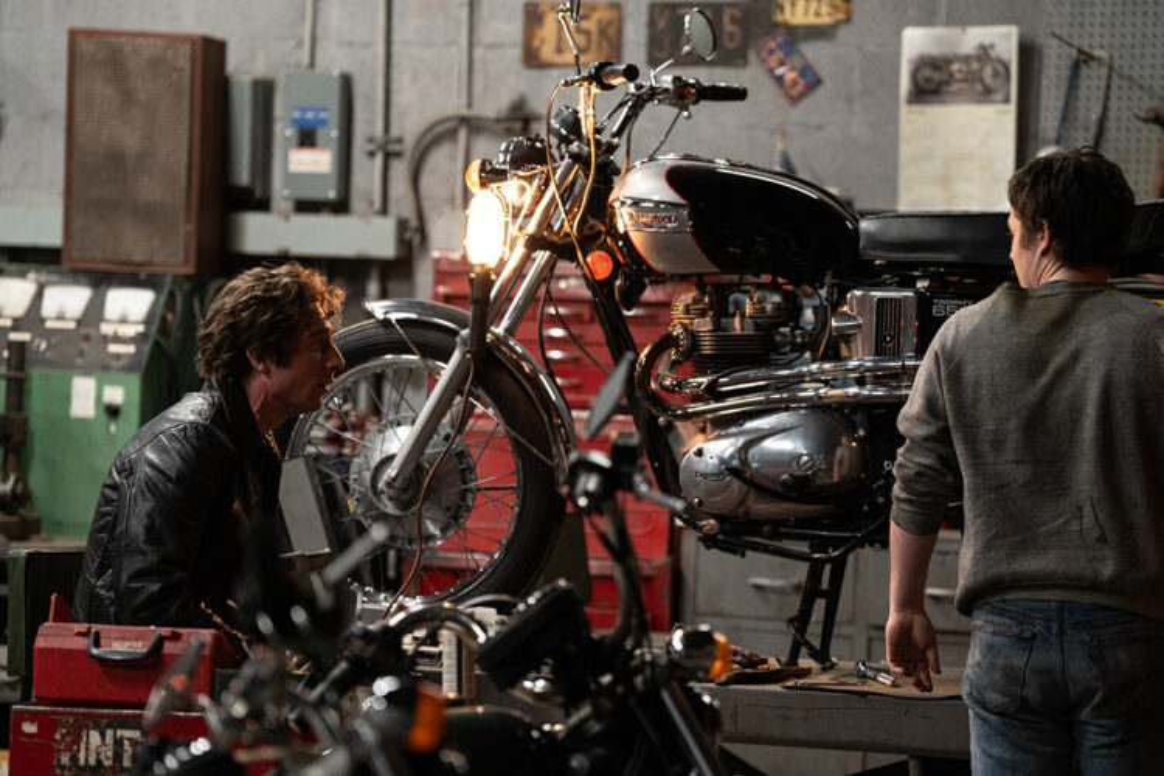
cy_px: 388
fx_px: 4235
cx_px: 582
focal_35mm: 131
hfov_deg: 15.6
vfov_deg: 10.5
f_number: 2.8
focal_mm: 131
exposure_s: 1/125
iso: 3200
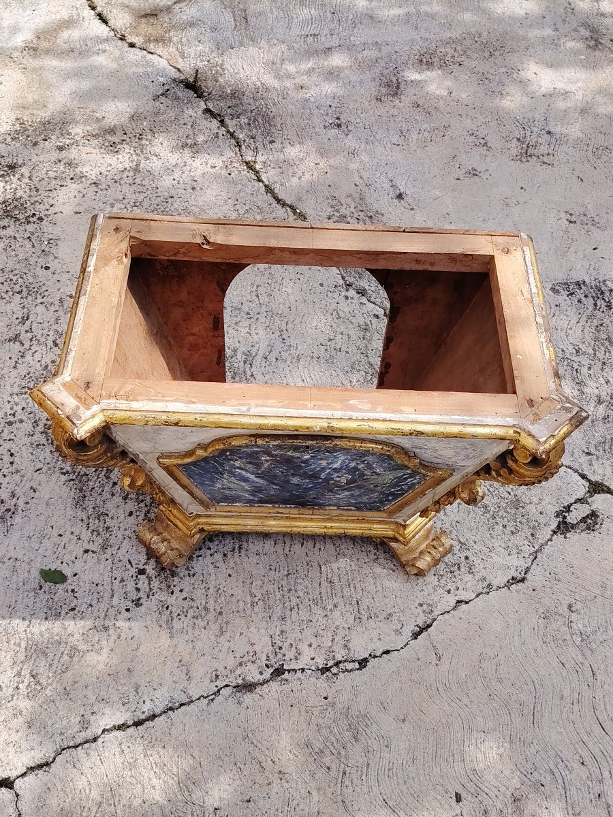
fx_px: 944
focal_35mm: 40
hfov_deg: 36.0
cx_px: 306
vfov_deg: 46.8
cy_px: 408
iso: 100
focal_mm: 5.25
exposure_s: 1/490
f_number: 1.75
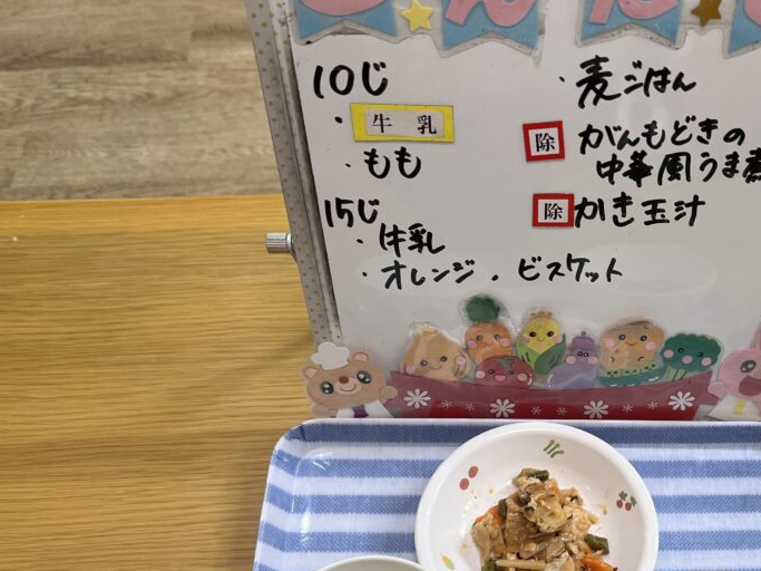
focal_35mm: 39
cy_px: 424
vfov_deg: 36.0
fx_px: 857
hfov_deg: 46.9
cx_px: 520
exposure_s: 1/112
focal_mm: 5.7
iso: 80
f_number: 1.5
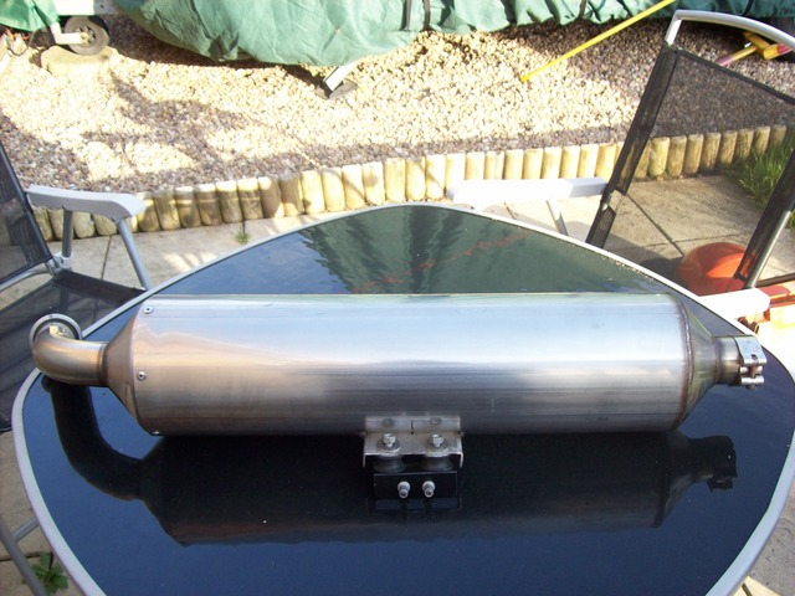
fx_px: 827
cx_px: 398
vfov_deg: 39.7
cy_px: 298
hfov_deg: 51.4
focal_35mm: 36
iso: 80
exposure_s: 1/144
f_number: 2.7
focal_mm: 6
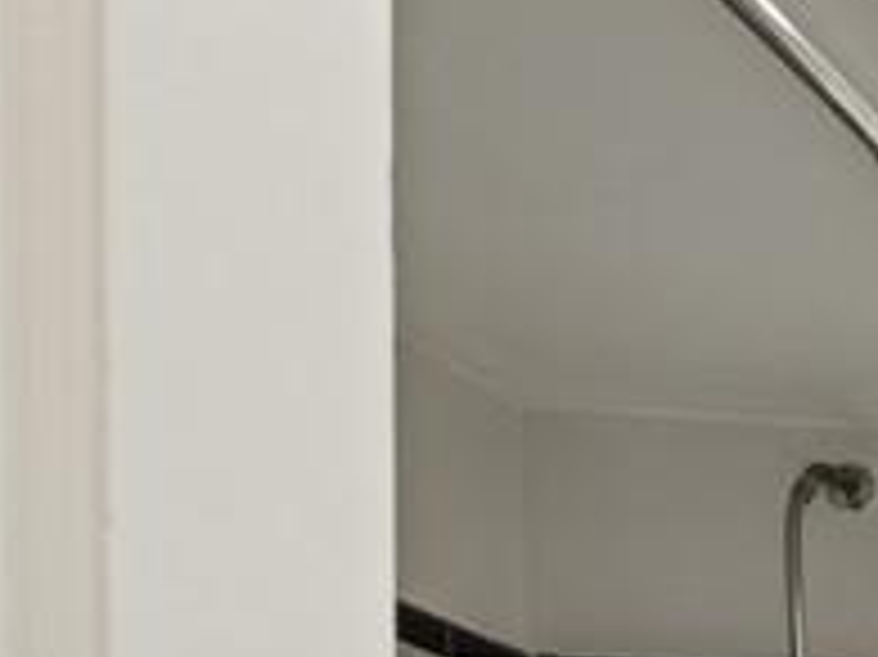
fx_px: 1572
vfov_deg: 18.6
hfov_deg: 17.4
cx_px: 1898
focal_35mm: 62
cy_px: 1170
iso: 250
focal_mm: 14
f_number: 8
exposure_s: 1/6
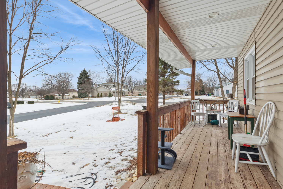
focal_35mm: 16
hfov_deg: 96.6
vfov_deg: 73.8
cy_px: 96
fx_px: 126
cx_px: 149
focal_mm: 10
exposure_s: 1/50
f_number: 8
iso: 250
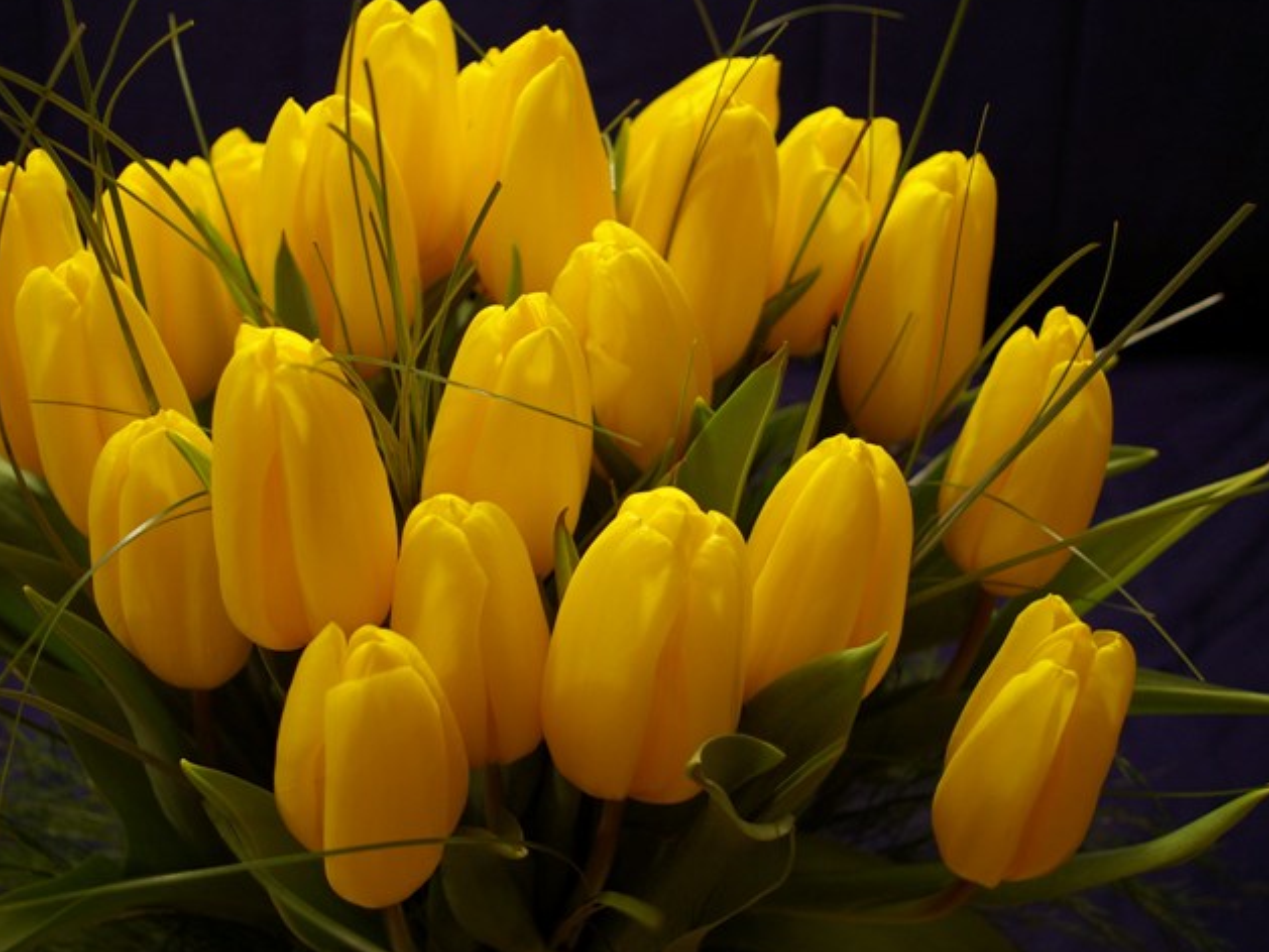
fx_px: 1613
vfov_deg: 32.9
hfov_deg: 42.9
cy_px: 474
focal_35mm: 44
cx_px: 565
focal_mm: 24
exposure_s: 1/2
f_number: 4
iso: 200
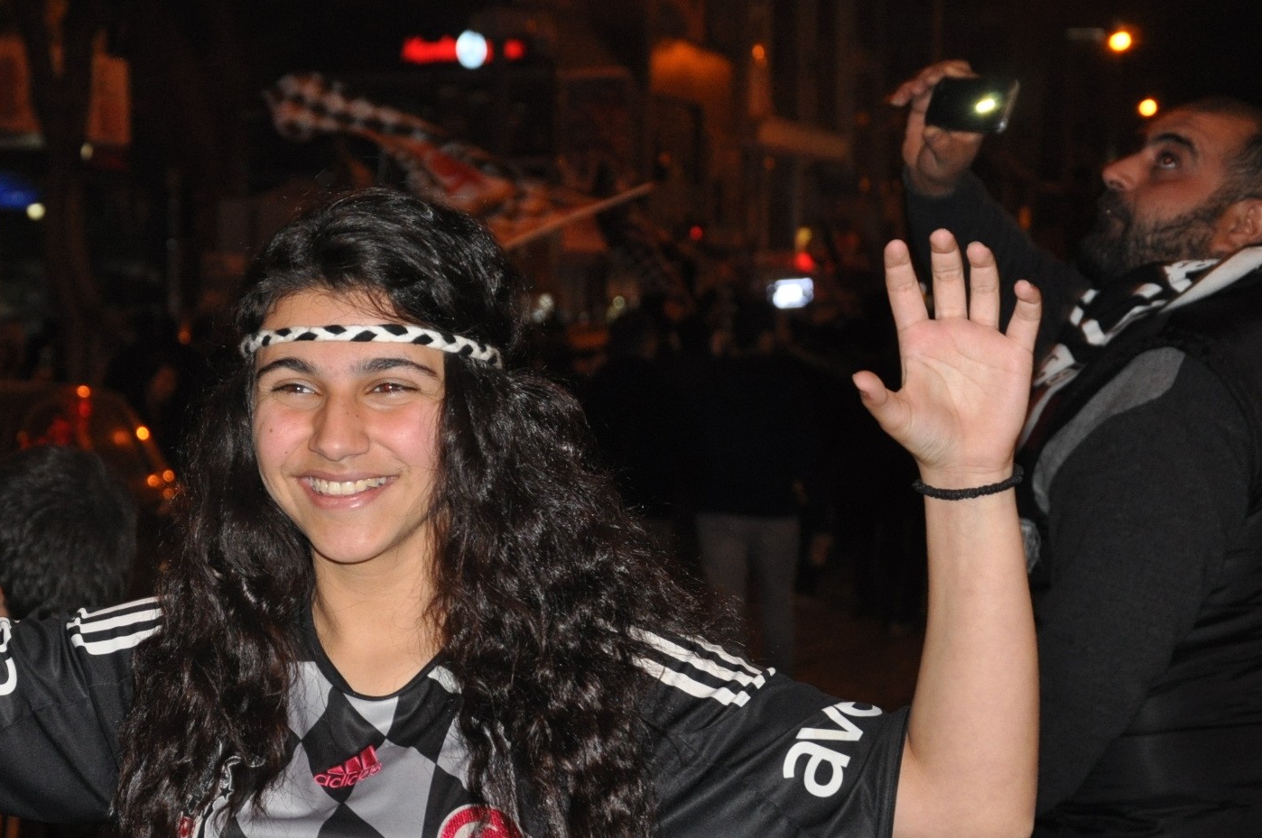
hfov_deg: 17.7
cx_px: 298
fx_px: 4027
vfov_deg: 11.9
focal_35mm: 115
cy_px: 542
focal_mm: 50
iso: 800
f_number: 5
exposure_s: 1/60
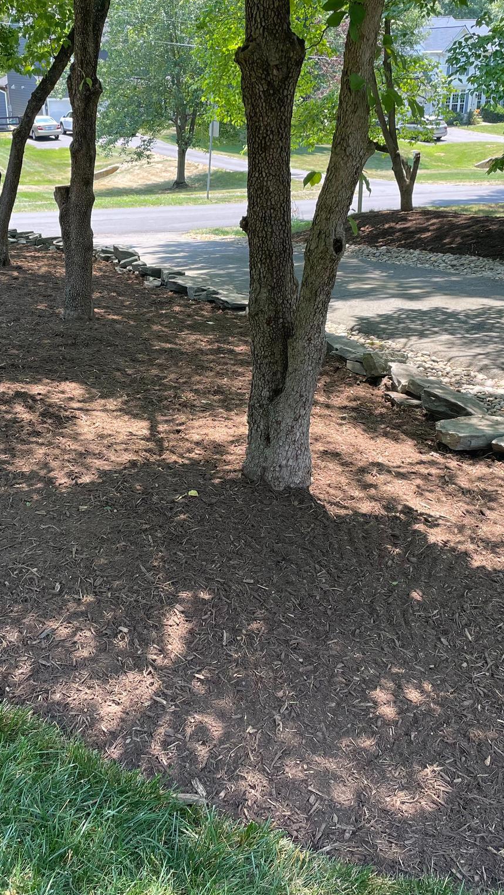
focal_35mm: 38
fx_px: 903
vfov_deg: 52.8
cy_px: 445
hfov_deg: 31.1
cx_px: 216
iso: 32
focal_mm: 4.2
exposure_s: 1/310
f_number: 1.6
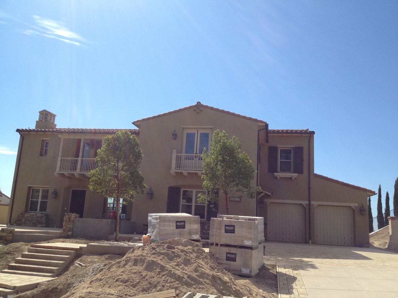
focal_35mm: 35
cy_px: 149
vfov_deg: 40.7
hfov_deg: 52.6
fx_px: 402
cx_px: 199
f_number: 2.4
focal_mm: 4.28
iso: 64
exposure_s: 1/1842
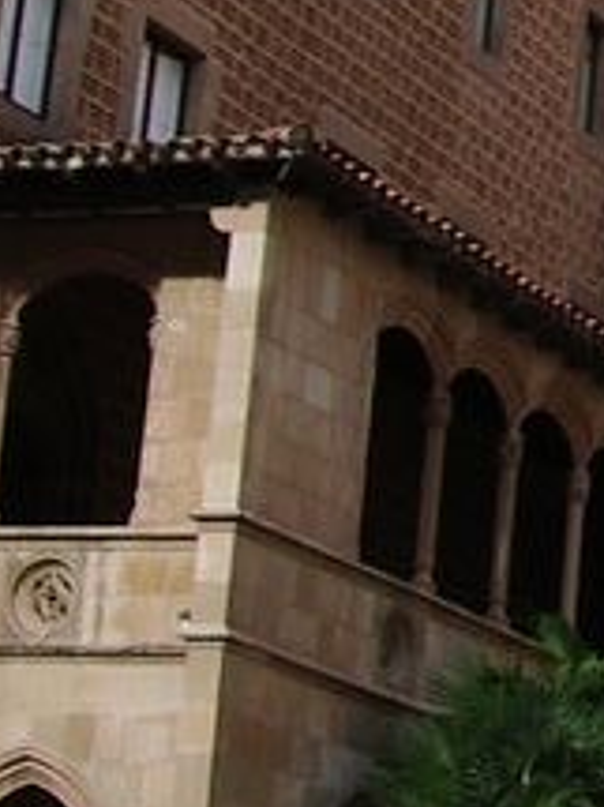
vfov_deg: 11.6
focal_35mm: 167
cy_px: -173
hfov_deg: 8.3
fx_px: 3889
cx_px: 1347
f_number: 4.3
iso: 50
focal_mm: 5.8
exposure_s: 1/200
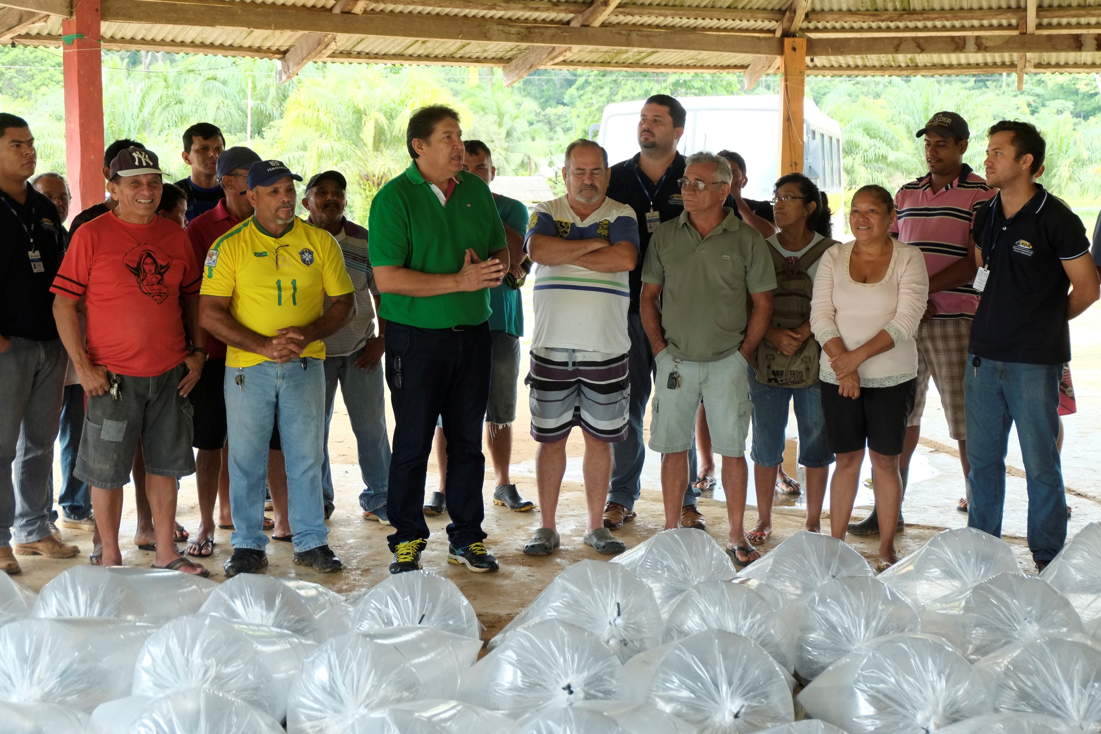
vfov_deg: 26.5
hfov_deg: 38.9
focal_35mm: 51
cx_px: 550
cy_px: 367
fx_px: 1560
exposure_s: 1/52
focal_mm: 34
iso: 1000
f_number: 5
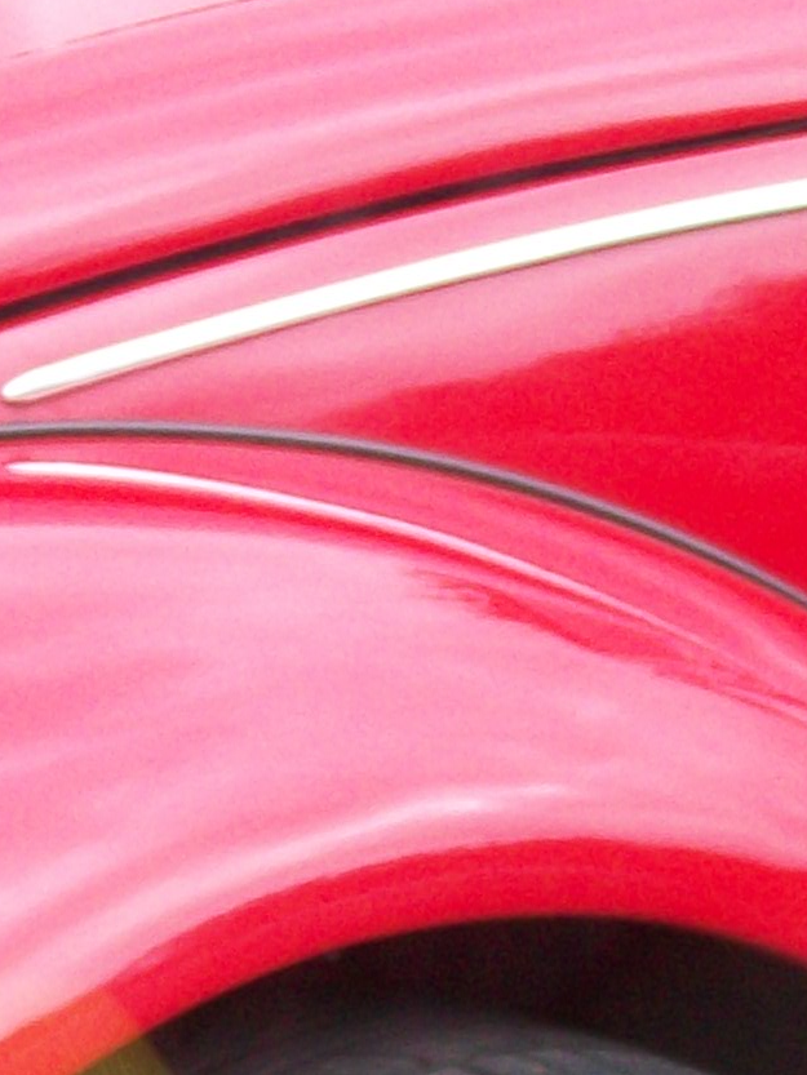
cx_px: 272
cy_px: 613
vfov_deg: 13.2
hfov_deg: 9.9
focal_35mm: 150
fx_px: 4661
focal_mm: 6
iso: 64
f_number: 2.7
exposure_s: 1/125
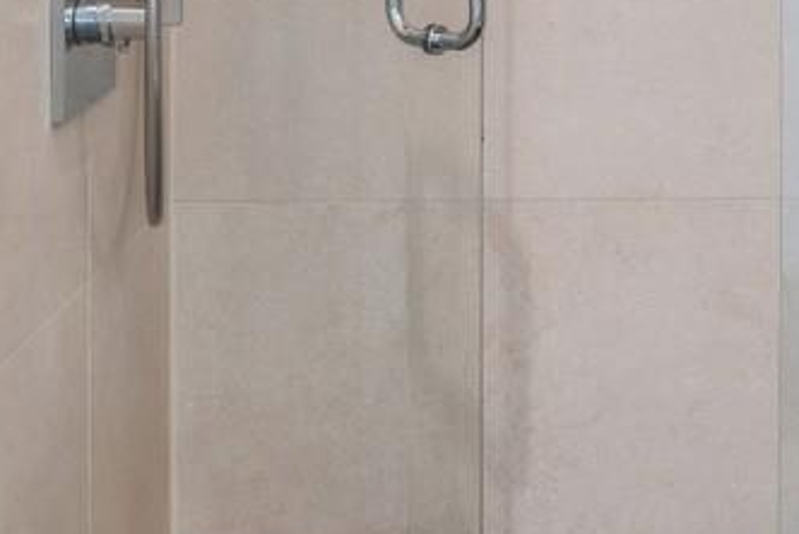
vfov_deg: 16.9
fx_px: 1710
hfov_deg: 25.7
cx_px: 674
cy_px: -119
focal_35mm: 77
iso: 200
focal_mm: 16
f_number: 10
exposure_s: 1.3
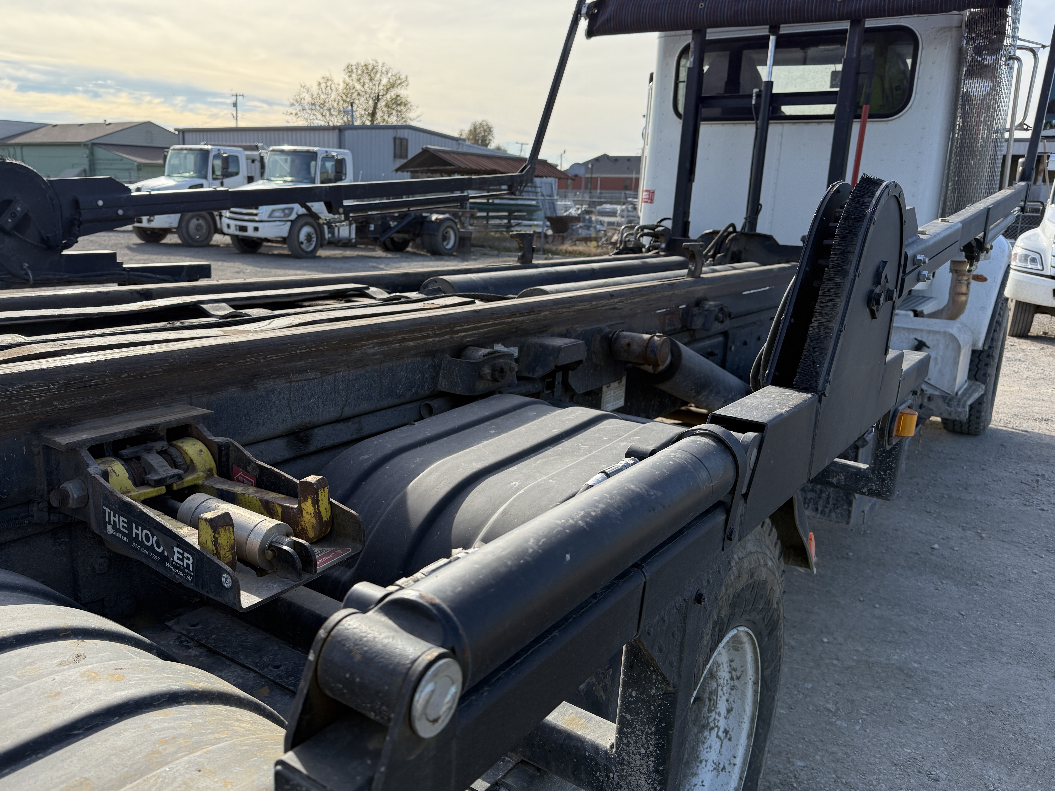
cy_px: 378
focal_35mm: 27
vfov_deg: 51.3
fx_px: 823
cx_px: 465
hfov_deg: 65.1
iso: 100
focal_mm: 6.76
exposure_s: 1/2611
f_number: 1.78
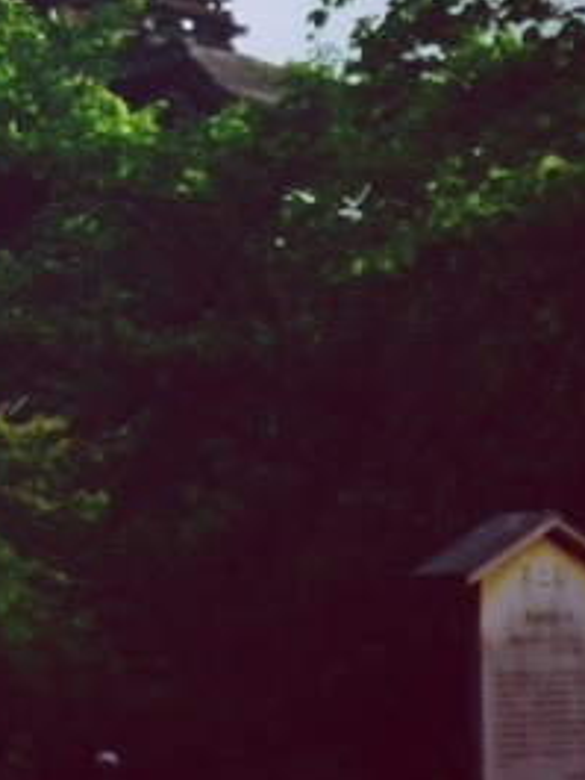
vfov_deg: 5.7
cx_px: -179
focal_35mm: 344
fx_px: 7745
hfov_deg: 4.3
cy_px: -315
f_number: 4.4
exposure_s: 1/640
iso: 160
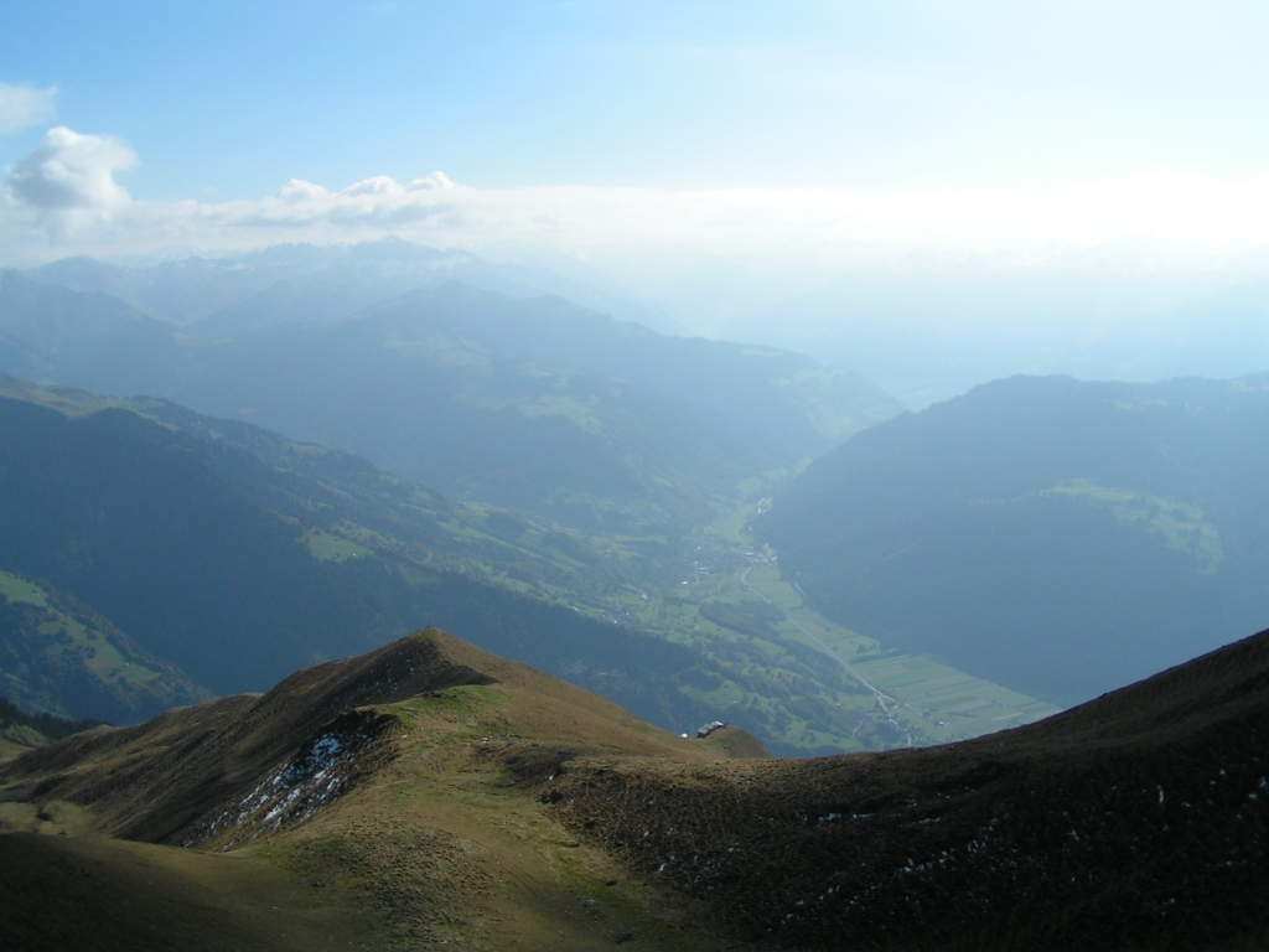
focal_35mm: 38
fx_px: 1393
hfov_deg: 49.0
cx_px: 634
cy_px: 476
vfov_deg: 37.7
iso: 50
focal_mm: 5.8
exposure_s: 1/800
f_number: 5.6
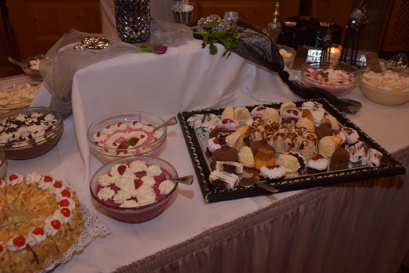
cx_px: 204
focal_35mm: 34
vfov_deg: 38.9
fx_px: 386
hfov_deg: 55.8
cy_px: 136
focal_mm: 34
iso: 800
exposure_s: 1/60
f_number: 8
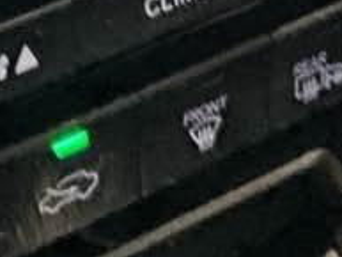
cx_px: -201
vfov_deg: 7.7
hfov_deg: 11.1
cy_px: -489
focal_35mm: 170
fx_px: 1681
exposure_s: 1/60
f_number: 1.8
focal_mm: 3
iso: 200
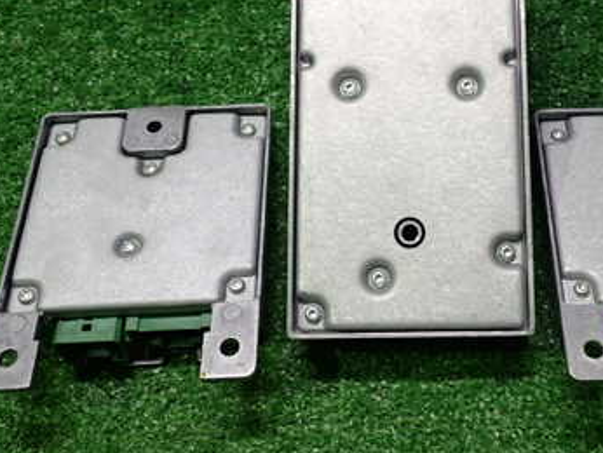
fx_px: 906
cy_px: 166
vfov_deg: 28.0
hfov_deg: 36.3
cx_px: 415
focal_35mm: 52
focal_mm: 5.4
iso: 200
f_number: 2.3
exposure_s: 1/30
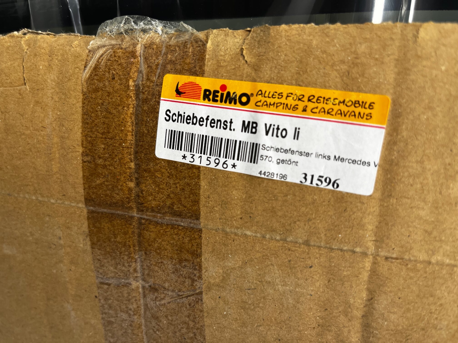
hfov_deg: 67.3
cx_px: 229
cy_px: 172
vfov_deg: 53.1
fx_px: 344
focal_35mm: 26
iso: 100
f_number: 1.6
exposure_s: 1/100
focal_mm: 5.1
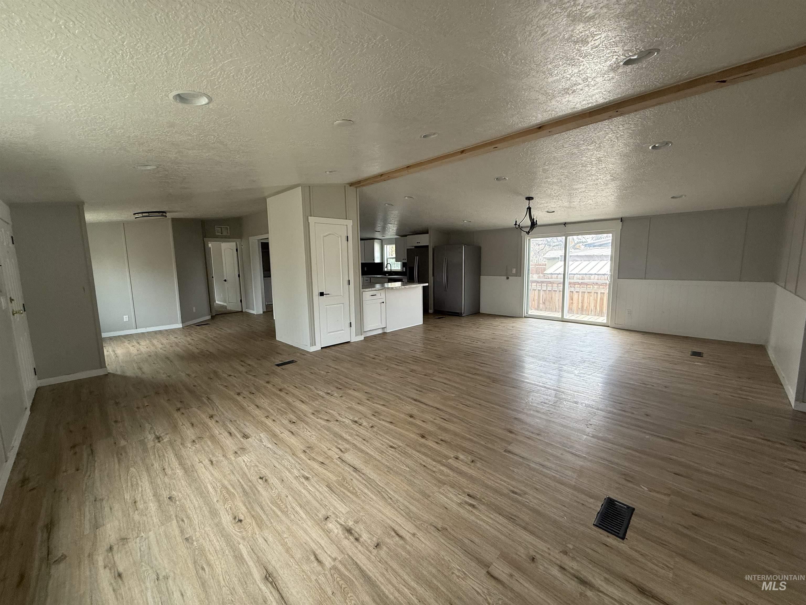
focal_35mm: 14
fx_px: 326
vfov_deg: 85.7
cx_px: 403
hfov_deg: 102.1
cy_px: 302
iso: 125
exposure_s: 1/99
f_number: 2.2
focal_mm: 2.22
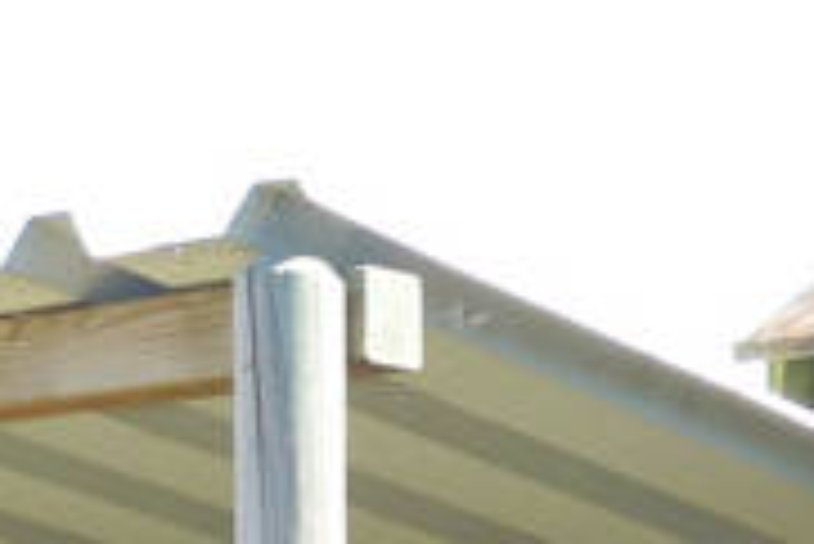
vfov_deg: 6.2
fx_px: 4480
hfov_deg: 10.4
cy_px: 1778
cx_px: 427
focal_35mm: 198
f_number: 5
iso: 125
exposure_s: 1/100
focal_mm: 10.4
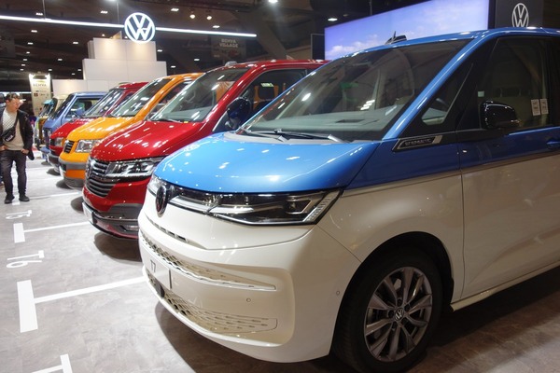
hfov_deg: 65.5
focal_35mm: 28
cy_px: 186
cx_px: 280
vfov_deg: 46.4
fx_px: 436
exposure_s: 1/100
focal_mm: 10.4
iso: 125
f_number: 2.2
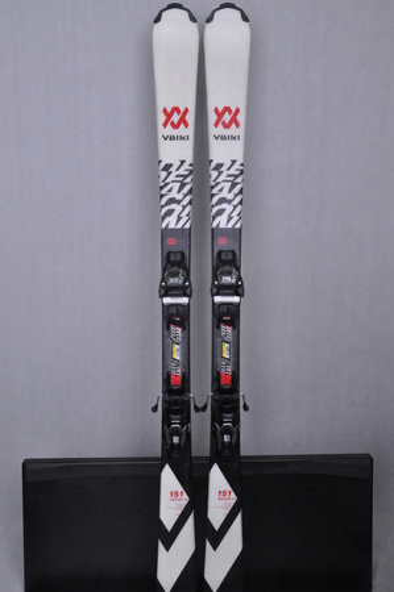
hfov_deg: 35.4
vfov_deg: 51.3
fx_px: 617
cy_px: 296
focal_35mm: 38
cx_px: 197
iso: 3200
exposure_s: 1/125
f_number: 11
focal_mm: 25
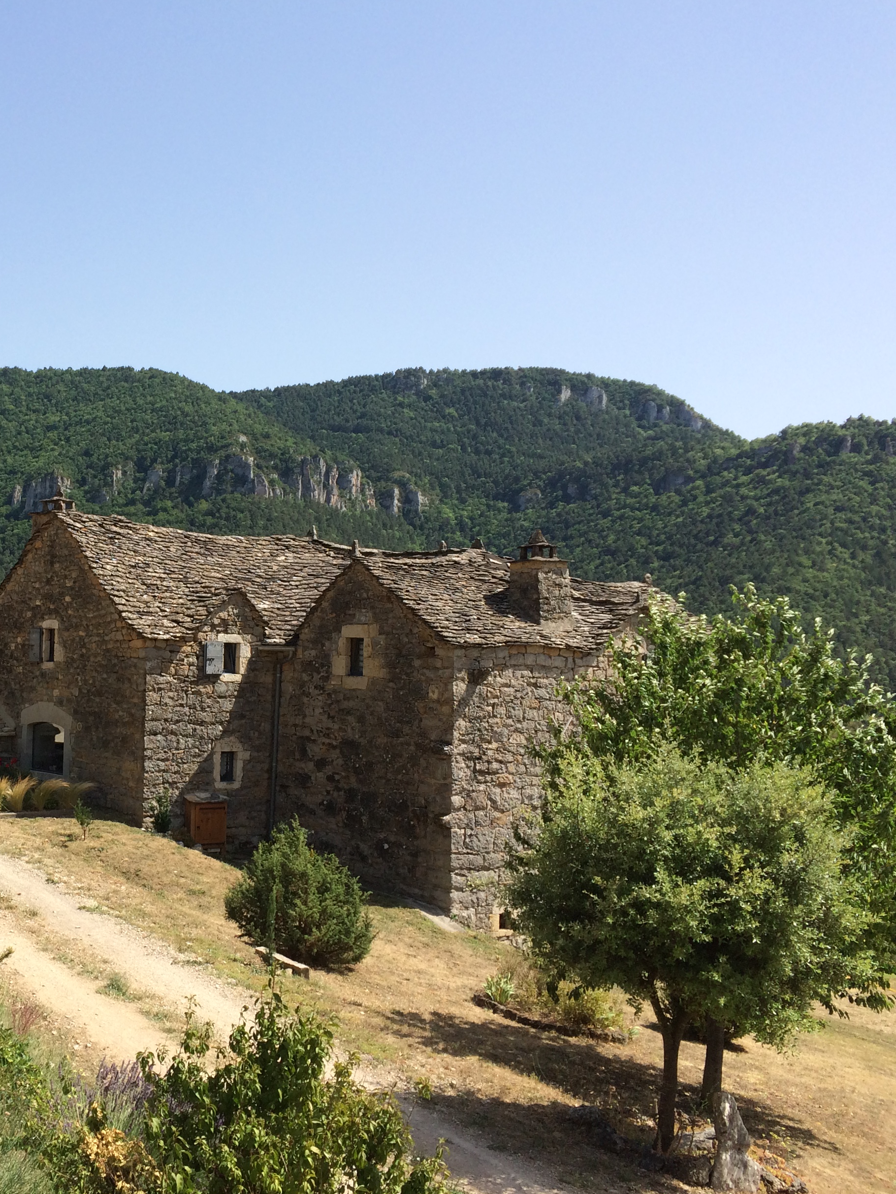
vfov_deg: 47.9
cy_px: 596
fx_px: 1346
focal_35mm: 39
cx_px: 101
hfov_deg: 34.9
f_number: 2.2
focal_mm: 4.15
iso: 32
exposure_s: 1/1709
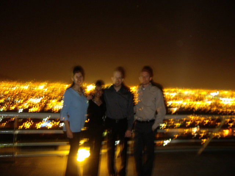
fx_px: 258
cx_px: 118
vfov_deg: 37.7
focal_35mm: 38
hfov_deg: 49.0
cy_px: 88
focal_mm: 6.2
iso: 100
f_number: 2.7
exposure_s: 3
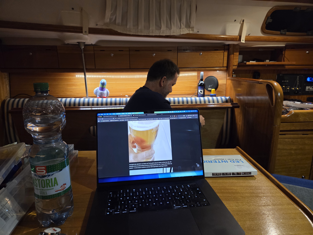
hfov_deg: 73.9
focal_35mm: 23
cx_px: 156
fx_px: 208
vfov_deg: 58.9
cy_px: 118
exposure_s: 1/52
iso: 500
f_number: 1.8
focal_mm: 5.4
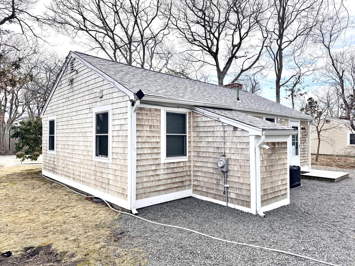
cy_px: 133
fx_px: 246
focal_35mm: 24
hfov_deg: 71.6
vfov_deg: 56.8
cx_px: 178
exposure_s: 1/4049
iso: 80
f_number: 1.78
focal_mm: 6.76
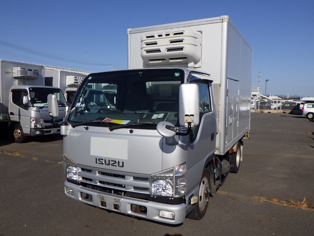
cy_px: 118
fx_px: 254
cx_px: 157
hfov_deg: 63.4
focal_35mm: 28
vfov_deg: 49.7
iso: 250
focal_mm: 5
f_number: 4.2
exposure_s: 1/4000
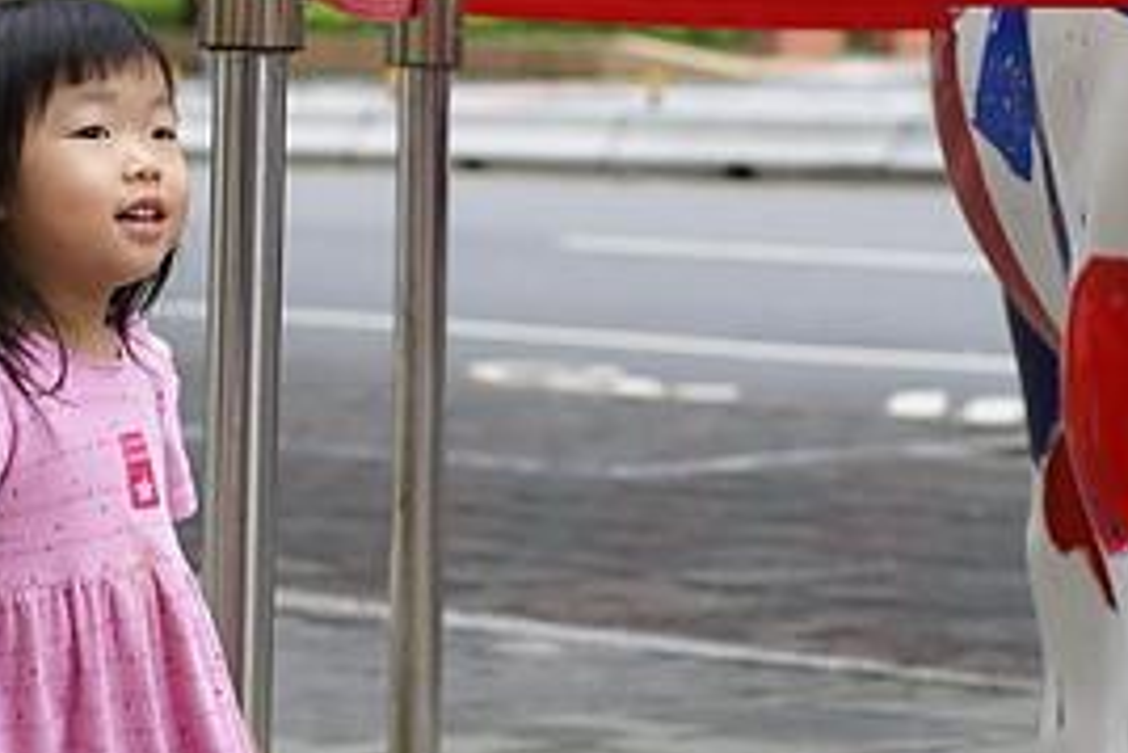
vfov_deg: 8.2
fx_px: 5267
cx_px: 274
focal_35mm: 168
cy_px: 318
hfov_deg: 12.2
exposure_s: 1/80
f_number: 3.5
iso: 160
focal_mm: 50
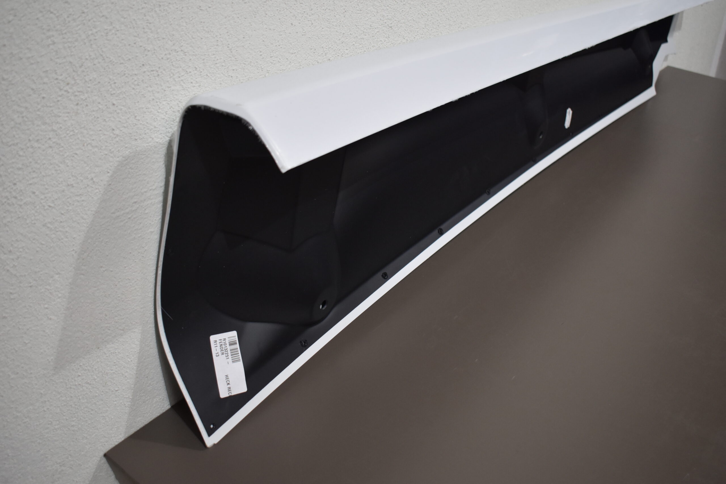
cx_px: 363
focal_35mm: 36
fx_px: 726
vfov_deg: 36.9
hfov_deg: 53.1
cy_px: 242
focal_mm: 24
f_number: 3.8
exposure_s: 1/250
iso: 720
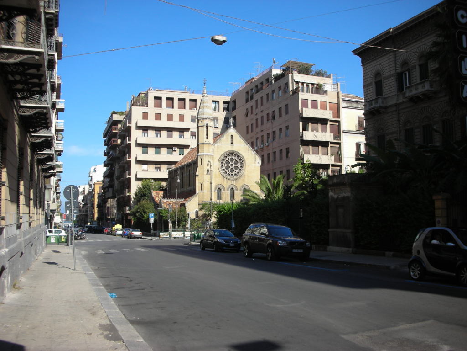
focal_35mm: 35
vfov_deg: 40.7
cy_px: 176
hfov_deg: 52.6
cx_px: 234
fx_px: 472
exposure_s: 1/78.7
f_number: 8.5
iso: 50
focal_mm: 5.8
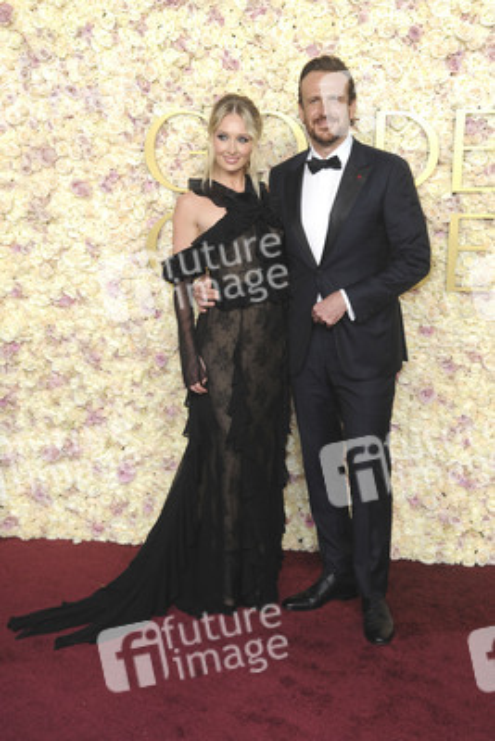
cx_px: 248
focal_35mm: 50
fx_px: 1030
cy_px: 370
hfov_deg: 27.0
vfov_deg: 39.6
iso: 1000
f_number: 13
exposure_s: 1/250
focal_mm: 50
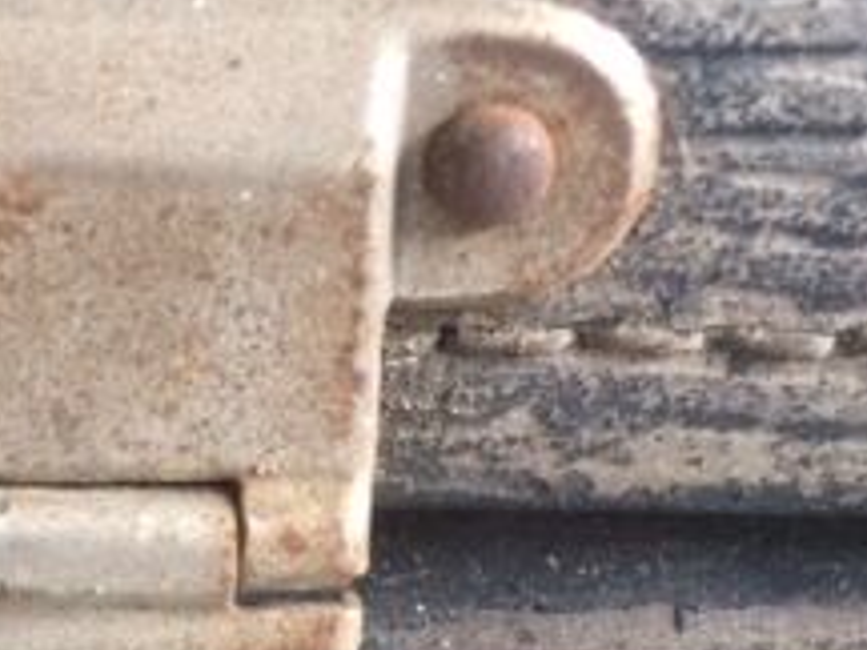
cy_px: 766
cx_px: 161
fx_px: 2154
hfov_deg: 22.4
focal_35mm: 86
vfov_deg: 16.5
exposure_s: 1/33
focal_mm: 4.15
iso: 100
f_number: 2.2
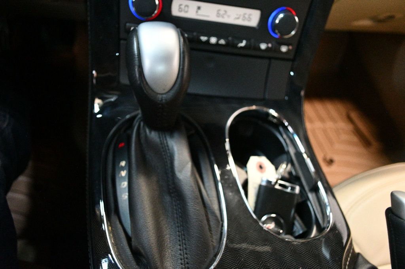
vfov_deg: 47.9
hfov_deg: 67.4
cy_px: 134
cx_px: 202
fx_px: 304
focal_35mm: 27
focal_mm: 18
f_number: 3.5
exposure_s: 1/60
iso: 6400
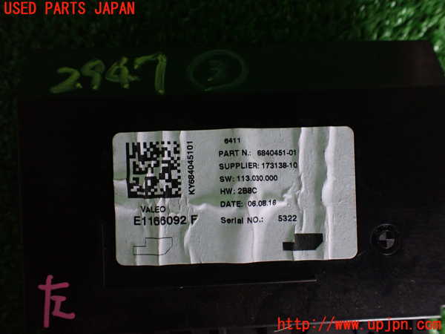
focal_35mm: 30
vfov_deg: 46.8
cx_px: 222
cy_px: 167
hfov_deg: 60.0
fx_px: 386
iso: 800
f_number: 2.3
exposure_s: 1/60
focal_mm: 5.4
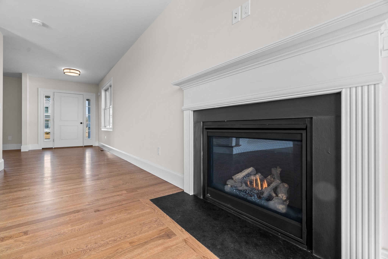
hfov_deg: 96.7
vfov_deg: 73.7
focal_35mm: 16
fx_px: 172
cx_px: 194
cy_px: 130
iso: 320
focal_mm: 16
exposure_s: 1/2.5
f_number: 7.1
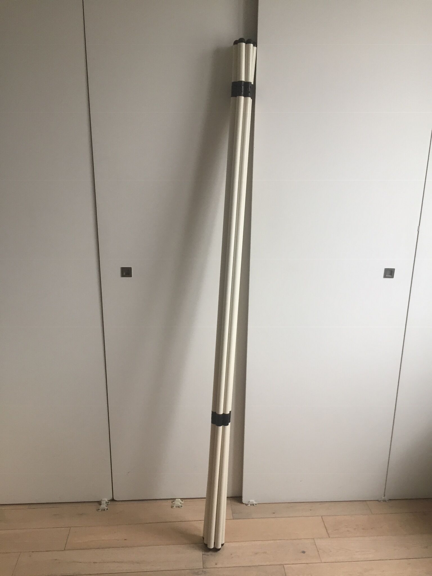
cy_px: 288
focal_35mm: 29
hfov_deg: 48.2
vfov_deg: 61.7
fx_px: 483
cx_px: 216
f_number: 2.2
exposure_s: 1/33
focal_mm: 4.15
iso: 40
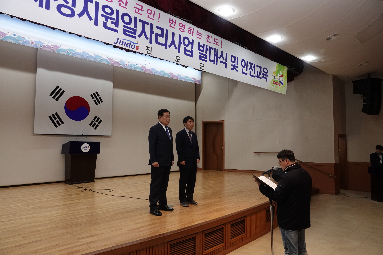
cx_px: 192
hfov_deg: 73.7
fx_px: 255
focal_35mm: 24
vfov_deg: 53.1
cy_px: 128
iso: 1000
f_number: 5
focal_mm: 8.8
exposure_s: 1/125
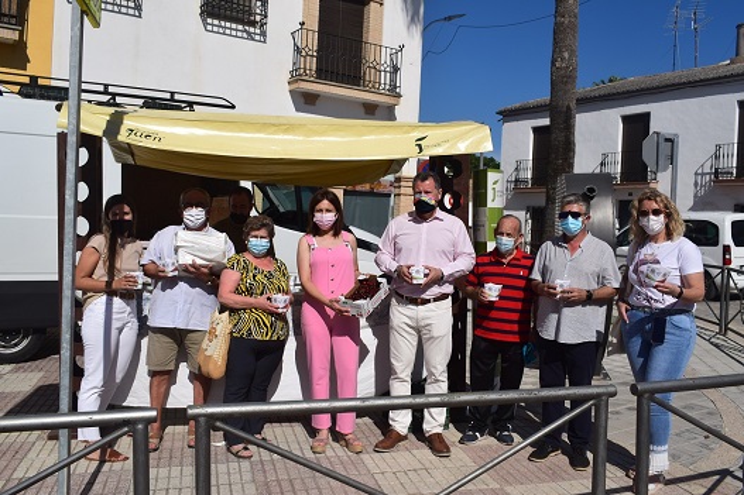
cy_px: 248
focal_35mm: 33
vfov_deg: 39.9
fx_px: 682
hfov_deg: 57.2
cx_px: 372
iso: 200
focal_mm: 22
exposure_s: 1/800
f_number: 13
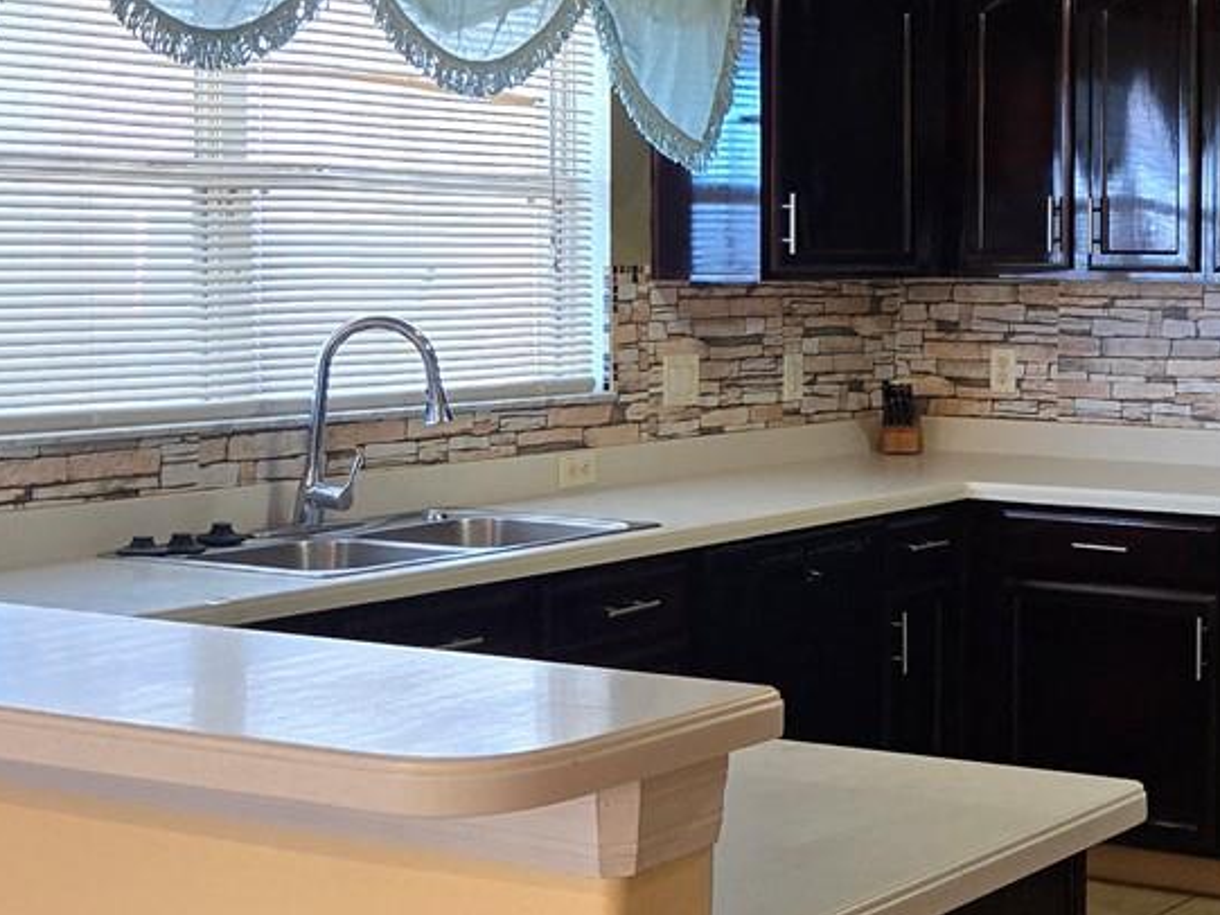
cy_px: 302
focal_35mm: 68
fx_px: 2397
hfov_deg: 27.0
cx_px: 1215
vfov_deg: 21.5
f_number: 1.8
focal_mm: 5.4
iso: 500
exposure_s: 1/120
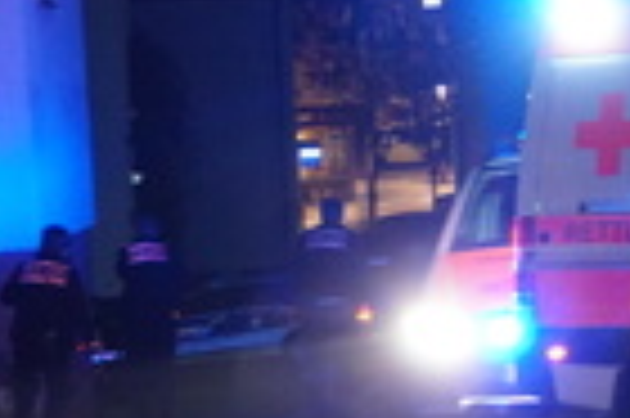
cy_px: 180
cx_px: 896
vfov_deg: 5.3
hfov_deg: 7.9
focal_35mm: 257
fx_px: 4492
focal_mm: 60
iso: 3200
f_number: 5
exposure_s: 1/15
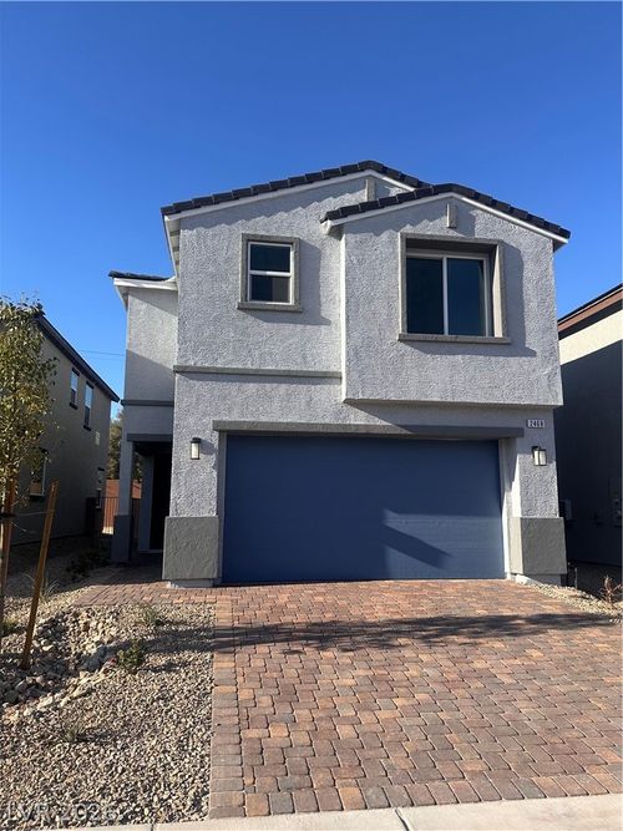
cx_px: 312
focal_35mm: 24
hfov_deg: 56.8
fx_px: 576
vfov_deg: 71.6
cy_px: 416
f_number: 1.78
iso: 80
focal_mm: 6.86
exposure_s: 1/2967
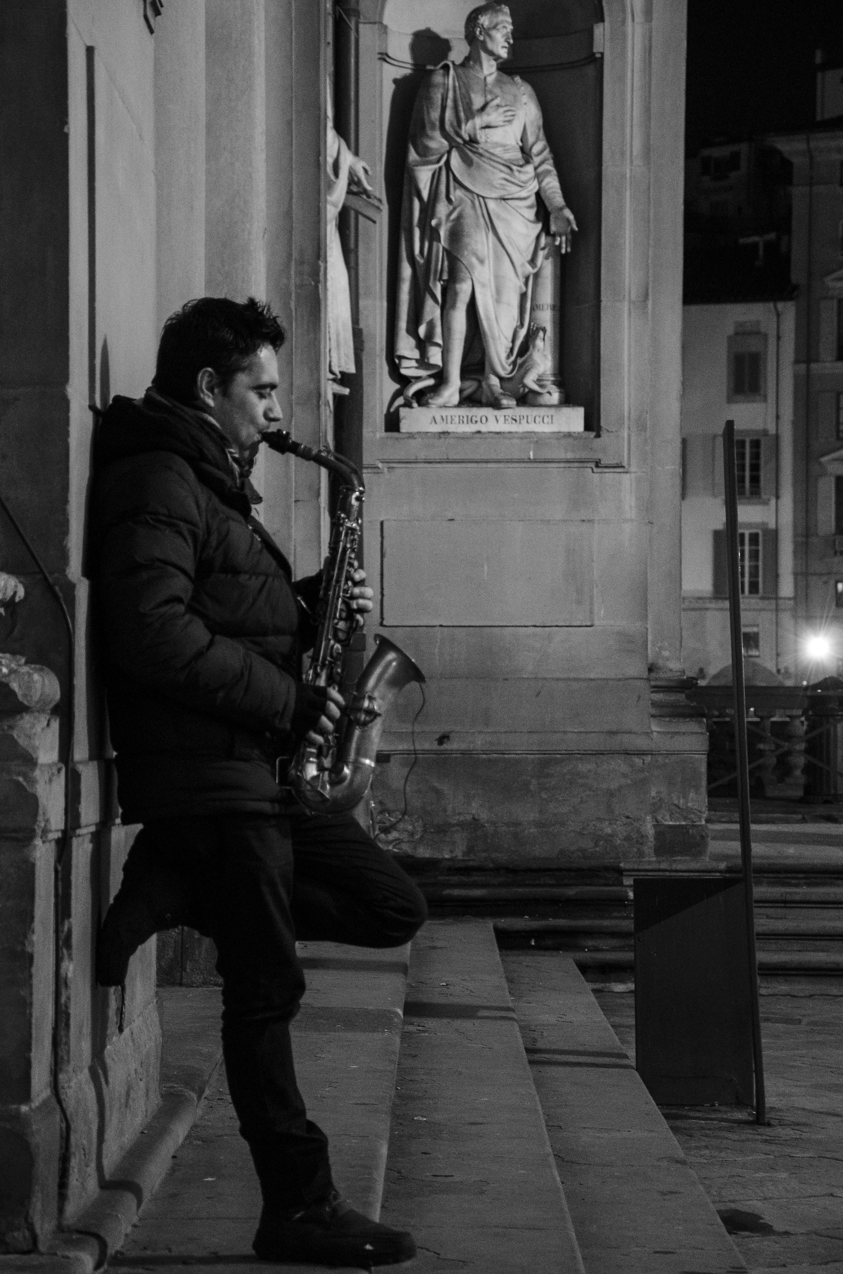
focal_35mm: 99
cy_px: 637
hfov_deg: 13.8
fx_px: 3494
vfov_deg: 20.7
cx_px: 422
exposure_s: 1/5
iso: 2000
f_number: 5.3
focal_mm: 66
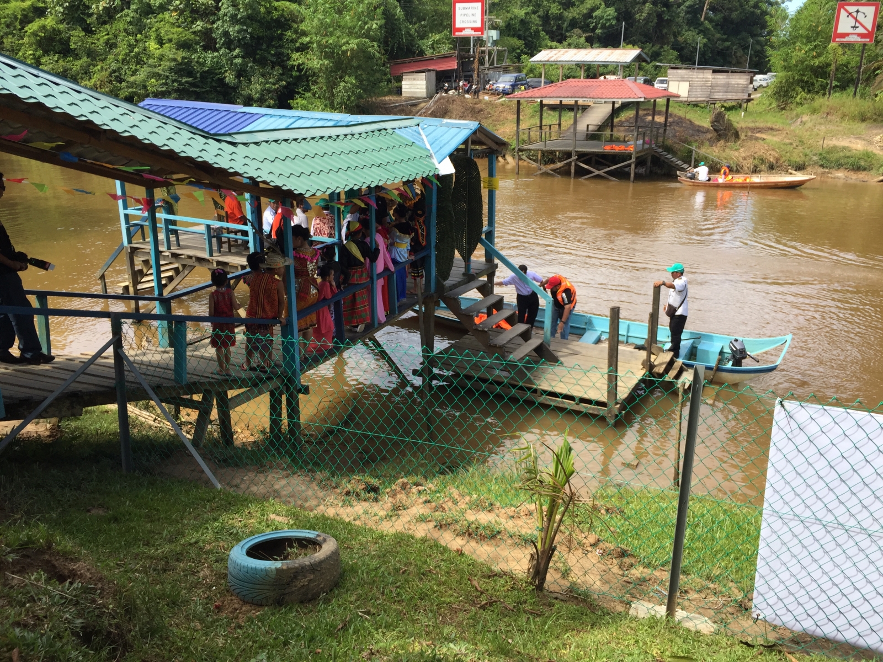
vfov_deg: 48.2
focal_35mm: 29
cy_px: 331
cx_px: 442
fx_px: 740
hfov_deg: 61.7
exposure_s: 1/549
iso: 32
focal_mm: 4.15
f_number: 2.2
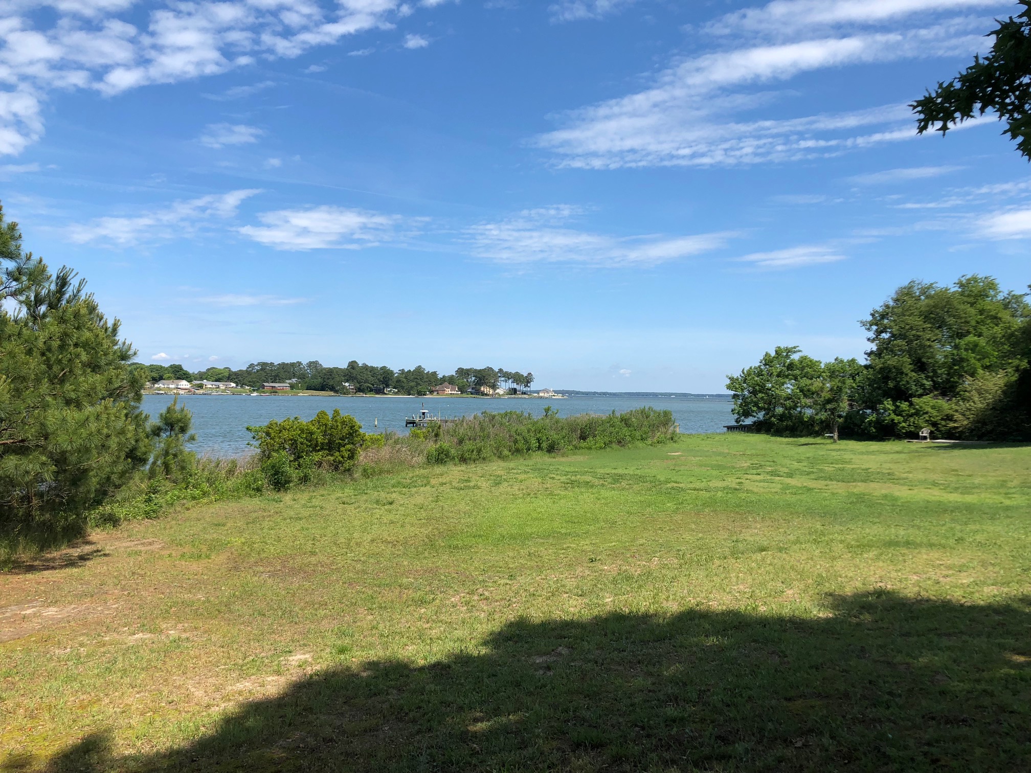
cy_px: 386
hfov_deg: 63.4
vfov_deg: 49.7
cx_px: 516
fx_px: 834
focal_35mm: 28
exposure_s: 1/2114
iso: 20
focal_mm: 3.99
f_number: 1.8
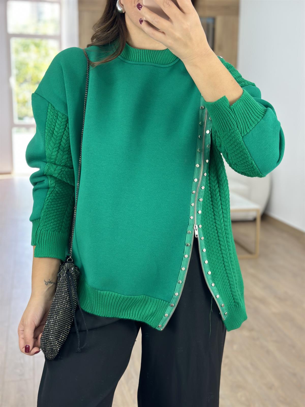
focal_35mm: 48
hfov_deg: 30.3
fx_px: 564
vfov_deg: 39.7
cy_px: 204
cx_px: 152
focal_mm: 6.86
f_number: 1.78
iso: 100
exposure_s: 1/100
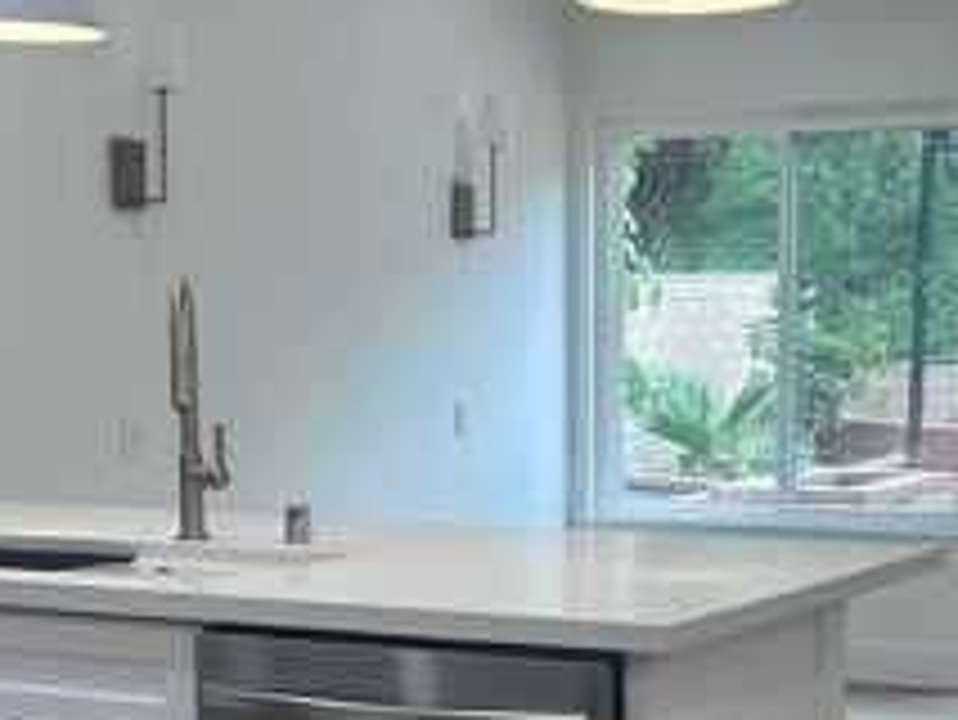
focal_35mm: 78
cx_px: 670
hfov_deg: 24.8
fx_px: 2160
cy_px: 634
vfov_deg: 18.6
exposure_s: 1/120
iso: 50
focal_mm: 5.7
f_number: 1.5
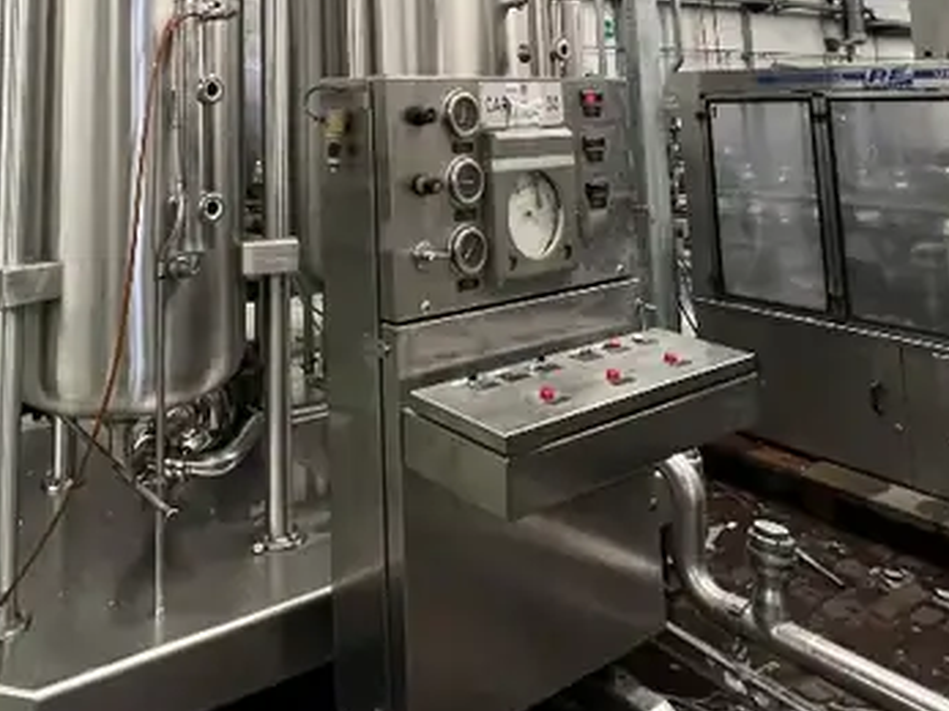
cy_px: -14
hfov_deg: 57.4
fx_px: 822
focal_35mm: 30
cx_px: 254
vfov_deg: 40.4
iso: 400
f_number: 1.8
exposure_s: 1/50
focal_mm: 1.57
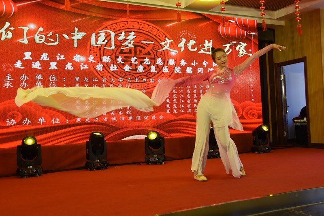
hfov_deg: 49.6
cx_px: 162
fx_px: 351
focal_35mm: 39
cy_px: 108
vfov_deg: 34.2
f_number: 3.8
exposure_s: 1/125
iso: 800
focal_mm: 26
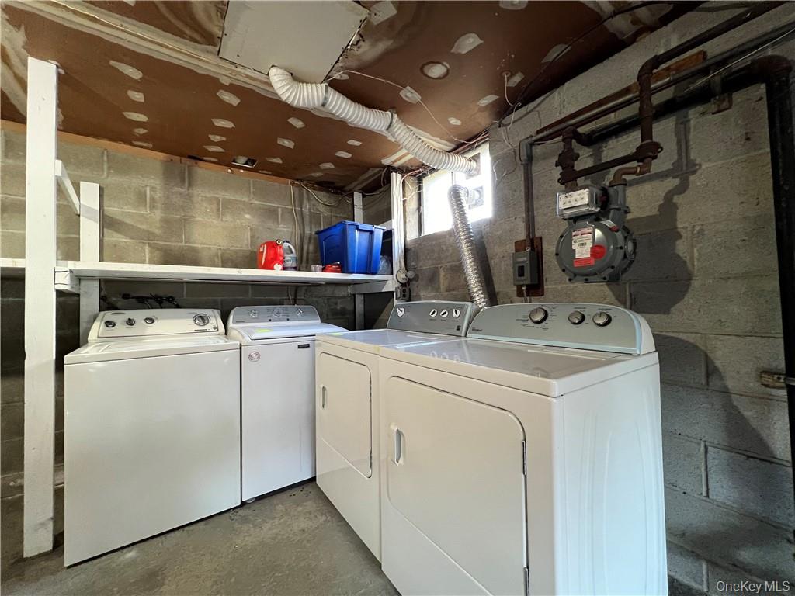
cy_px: 298
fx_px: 299
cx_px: 398
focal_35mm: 13
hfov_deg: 106.2
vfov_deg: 89.9
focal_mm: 1.57
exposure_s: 1/60
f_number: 1.8
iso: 400
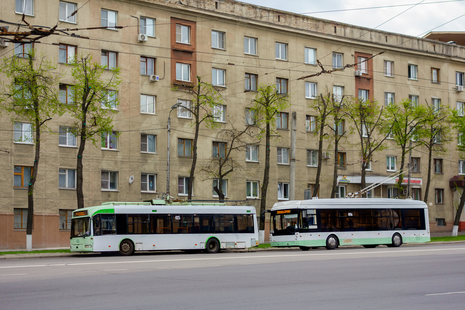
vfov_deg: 23.8
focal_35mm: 57
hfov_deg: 35.1
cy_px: 155
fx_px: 736
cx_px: 232
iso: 80
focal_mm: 21.08
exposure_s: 1/320
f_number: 4
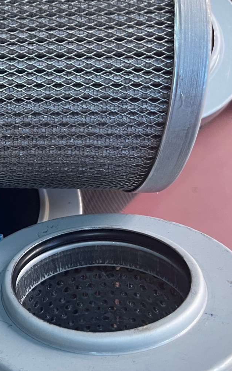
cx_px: -102
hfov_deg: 20.6
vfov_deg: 36.9
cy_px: 183
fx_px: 557
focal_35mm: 55
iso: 160
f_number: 1.6
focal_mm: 5.1
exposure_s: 1/50
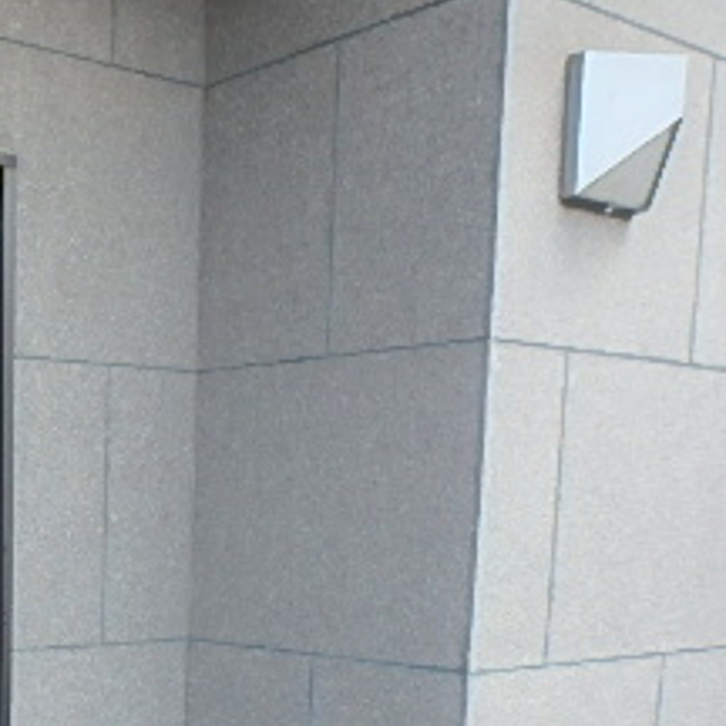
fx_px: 1305
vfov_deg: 28.3
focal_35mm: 55
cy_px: 793
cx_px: -54
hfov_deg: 28.5
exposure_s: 1/60
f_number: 3.5
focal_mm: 3.7
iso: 125
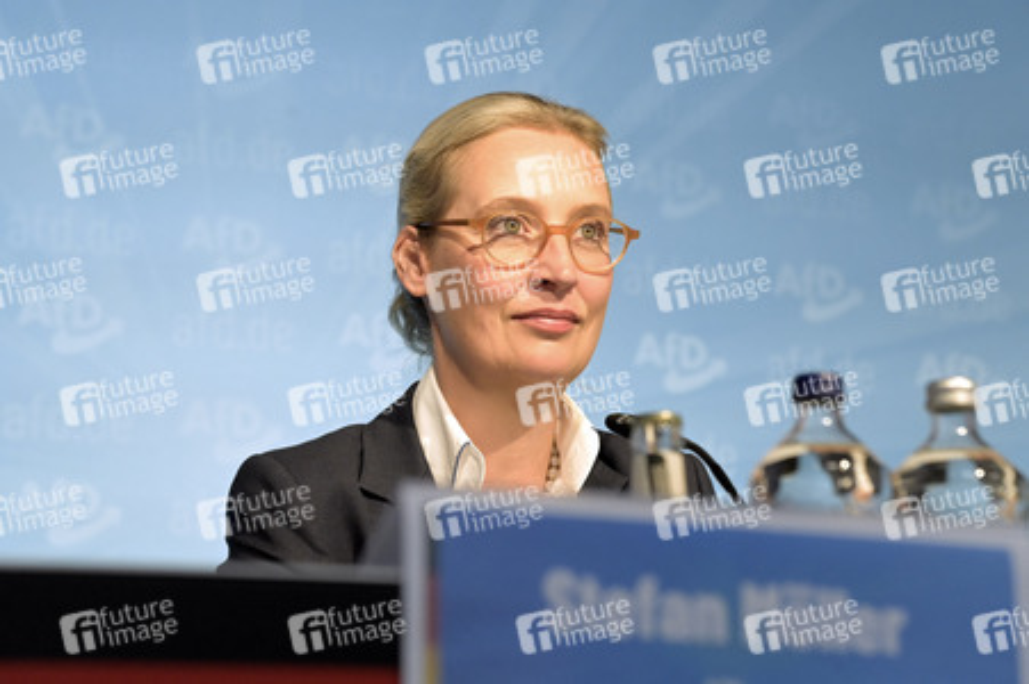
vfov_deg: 12.2
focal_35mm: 112
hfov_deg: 18.3
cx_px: 514
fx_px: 3199
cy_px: 342
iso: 10000
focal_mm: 112
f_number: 5
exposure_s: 1/640
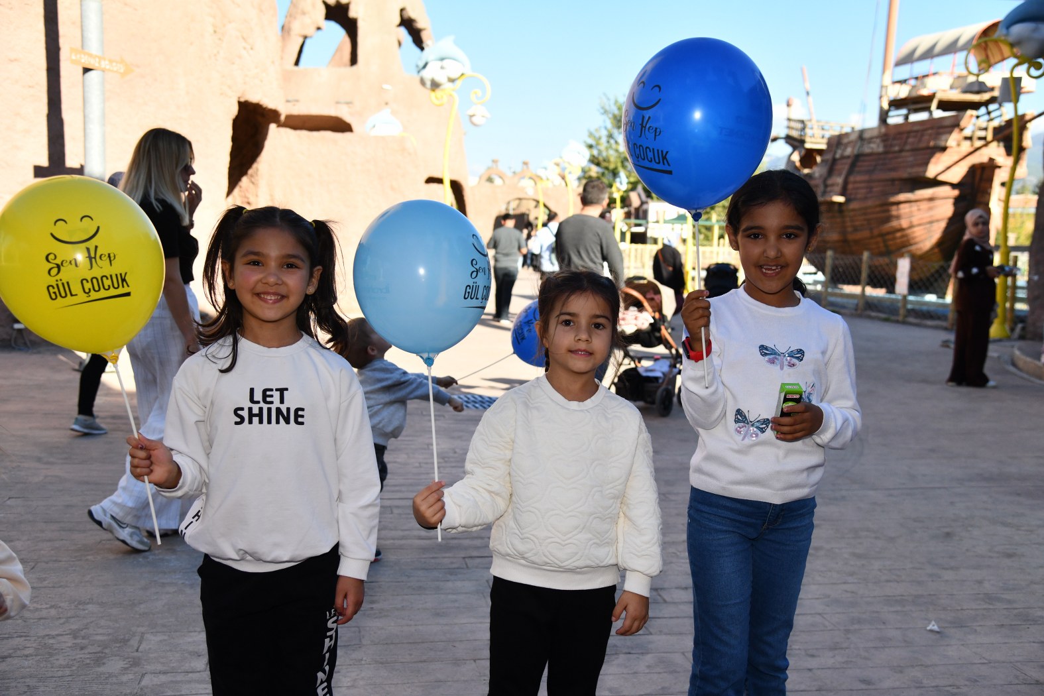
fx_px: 1102
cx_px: 522
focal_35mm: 38
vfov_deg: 35.1
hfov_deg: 50.7
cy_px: 348
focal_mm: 38
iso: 1250
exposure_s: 1/4000
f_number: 4.5
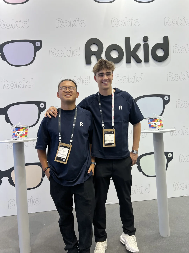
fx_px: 189
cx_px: 94
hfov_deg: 53.1
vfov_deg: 67.3
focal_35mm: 26
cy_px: 126
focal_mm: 5.7
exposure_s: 1/100
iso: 64
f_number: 1.5
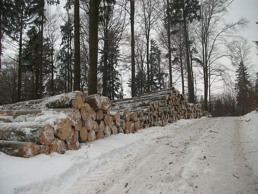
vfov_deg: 45.5
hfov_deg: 58.3
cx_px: 129
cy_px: 97
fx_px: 231
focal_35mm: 31
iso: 80
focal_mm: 5.7
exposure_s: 1/57.6
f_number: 2.9
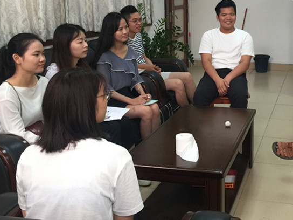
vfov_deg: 29.8
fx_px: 406
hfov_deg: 38.5
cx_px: 226
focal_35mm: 48
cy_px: 57
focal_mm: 4.15
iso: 64
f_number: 2.2
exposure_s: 1/33
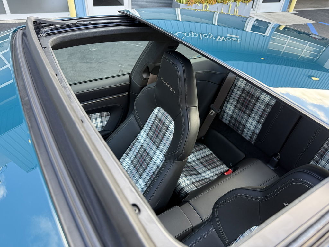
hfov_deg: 71.6
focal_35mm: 24
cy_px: 124
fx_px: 228
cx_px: 164
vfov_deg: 56.8
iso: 80
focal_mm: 6.76
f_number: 1.78
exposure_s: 1/122
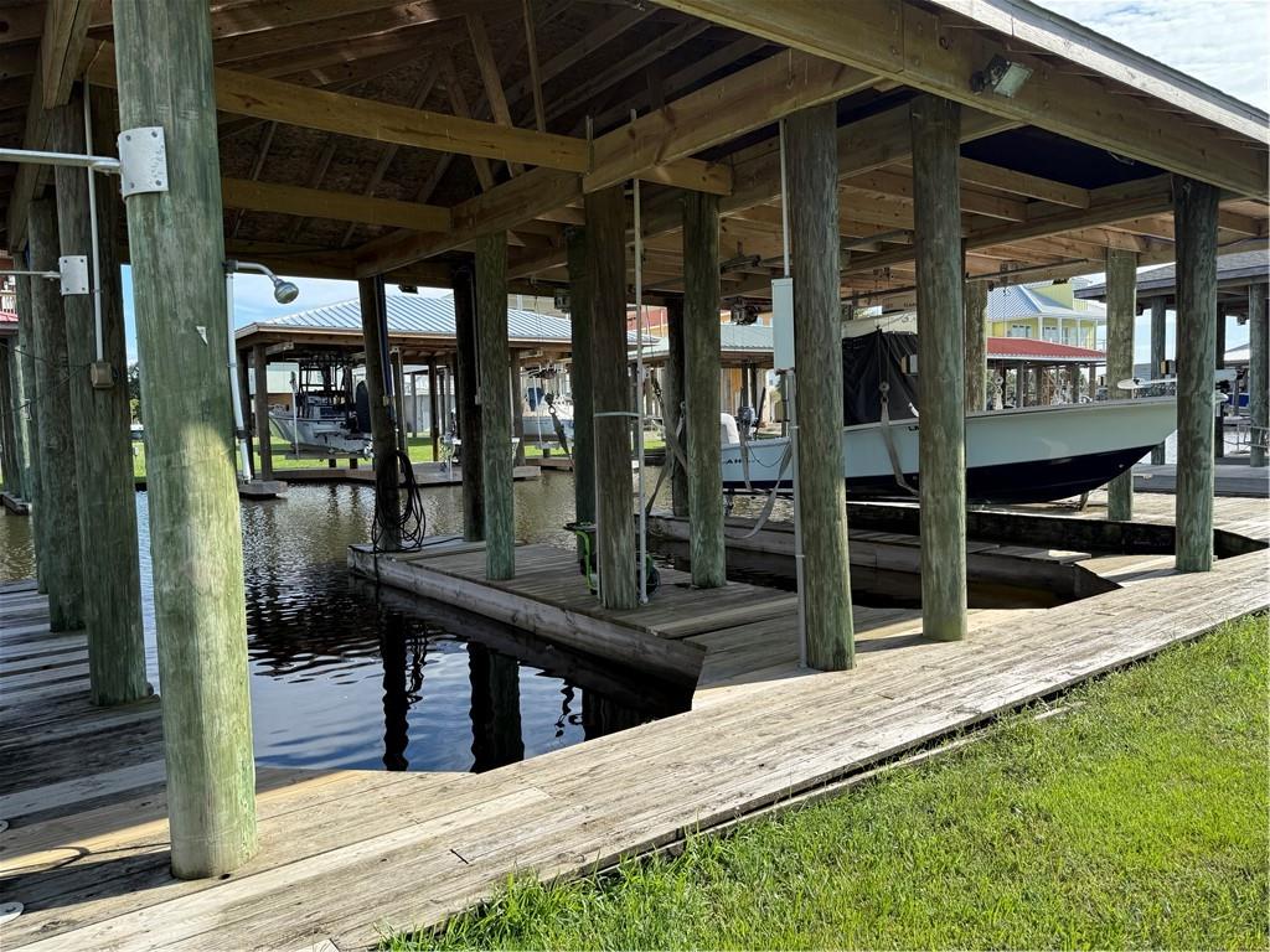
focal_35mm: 24
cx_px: 635
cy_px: 476
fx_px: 881
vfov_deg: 56.8
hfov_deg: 71.6
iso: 80
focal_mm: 6.76
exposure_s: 1/1770
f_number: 1.78
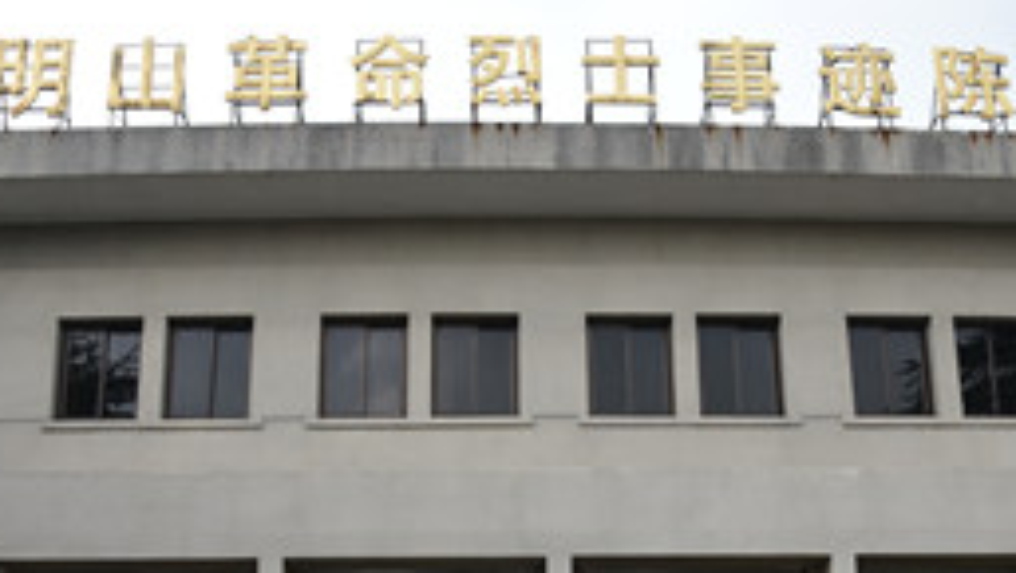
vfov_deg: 25.7
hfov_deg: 46.4
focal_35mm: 44
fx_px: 1186
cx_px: 514
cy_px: 585
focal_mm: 24
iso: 400
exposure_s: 1/200
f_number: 7.1
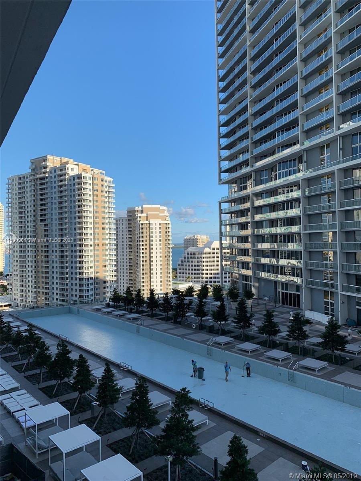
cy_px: 240
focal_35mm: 26
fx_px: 362
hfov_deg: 53.1
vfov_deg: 67.3
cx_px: 180
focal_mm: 4.25
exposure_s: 1/1406
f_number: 1.8
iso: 25
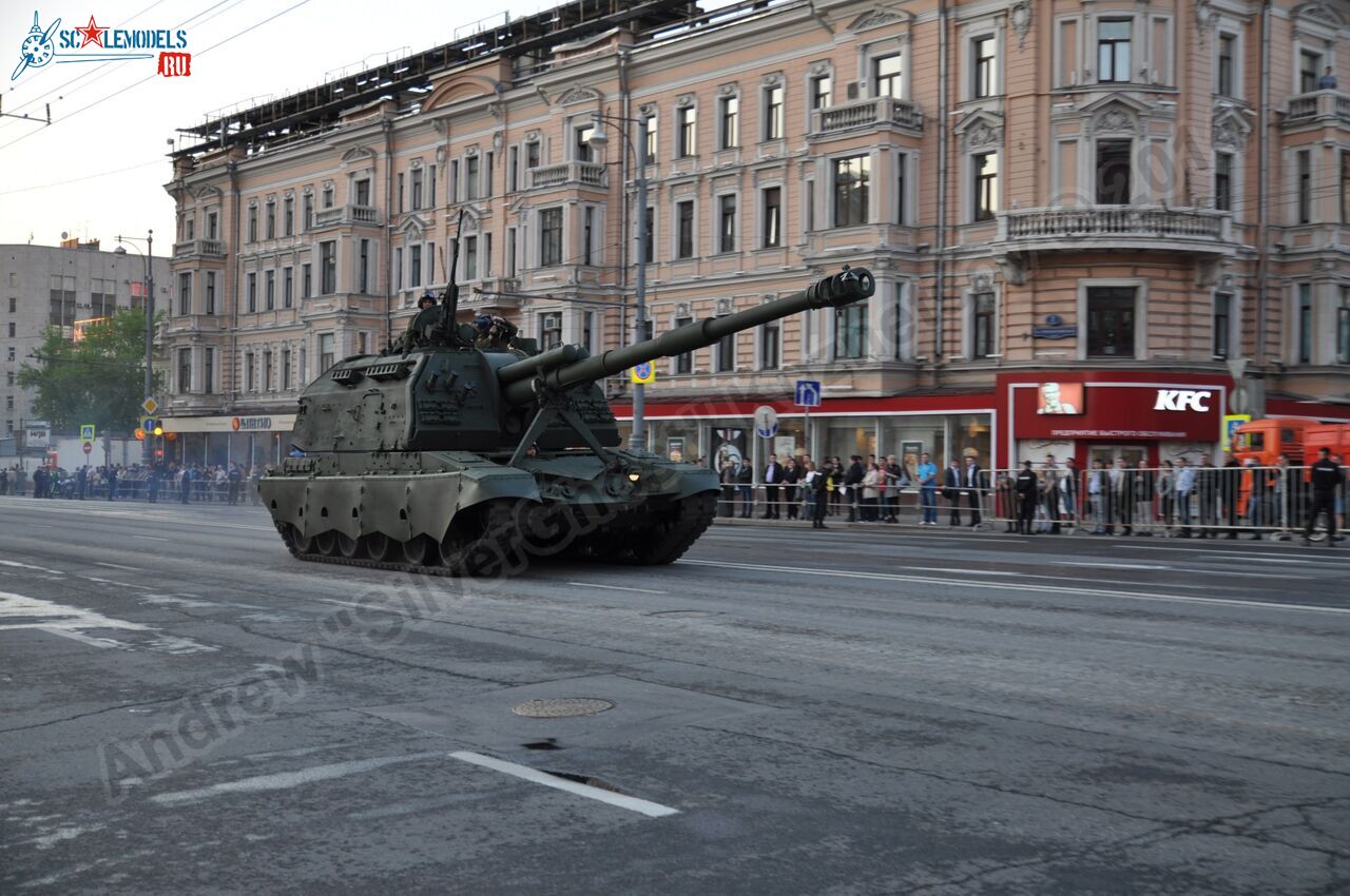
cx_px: 675
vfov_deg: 28.9
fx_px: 1742
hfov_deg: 42.4
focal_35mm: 46
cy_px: 448
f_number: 2.8
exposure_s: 1/160
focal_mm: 31
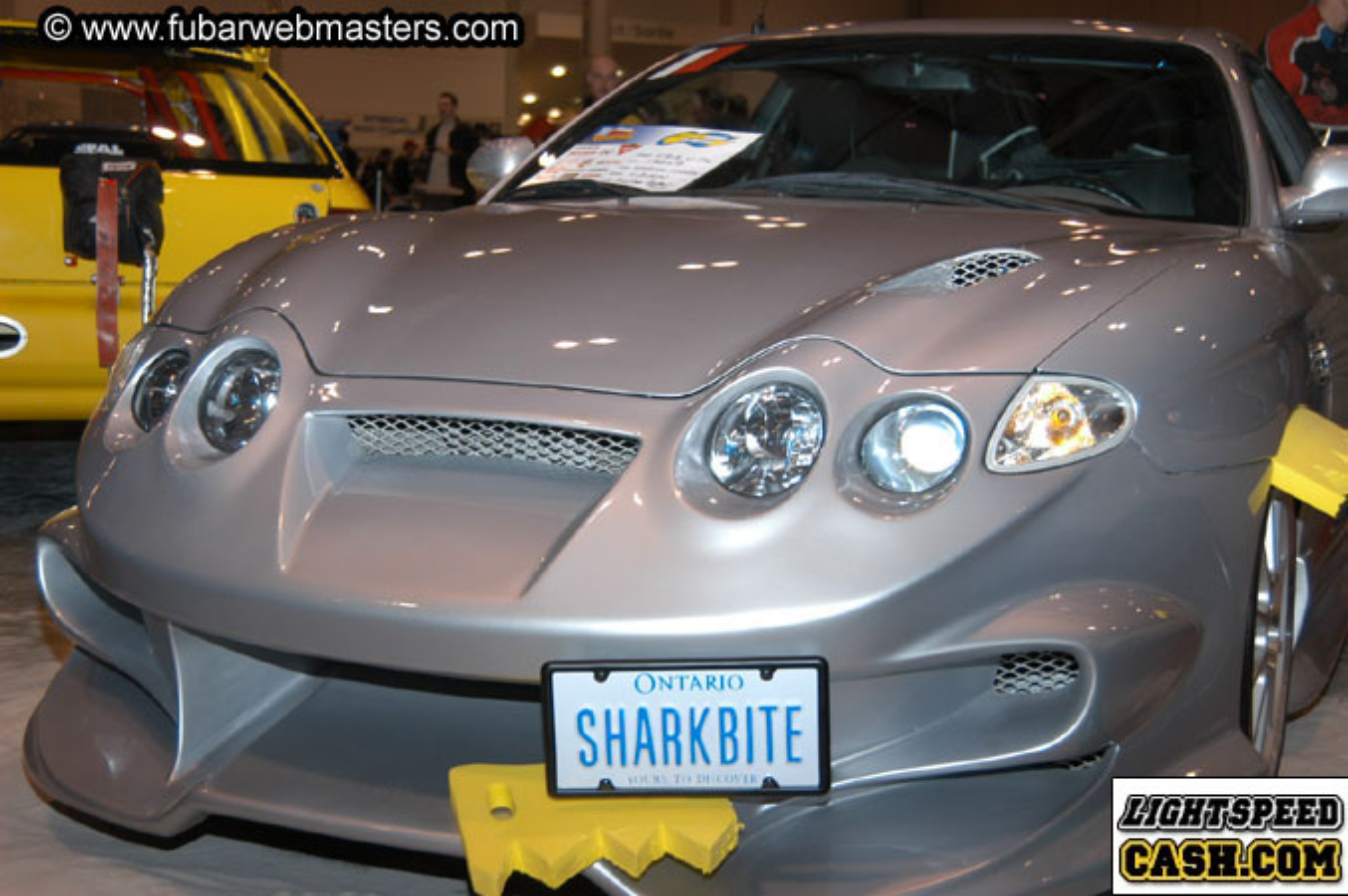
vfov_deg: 23.7
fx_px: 2132
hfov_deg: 35.1
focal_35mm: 57
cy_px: 448
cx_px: 674
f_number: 5
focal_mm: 38
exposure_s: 1/60
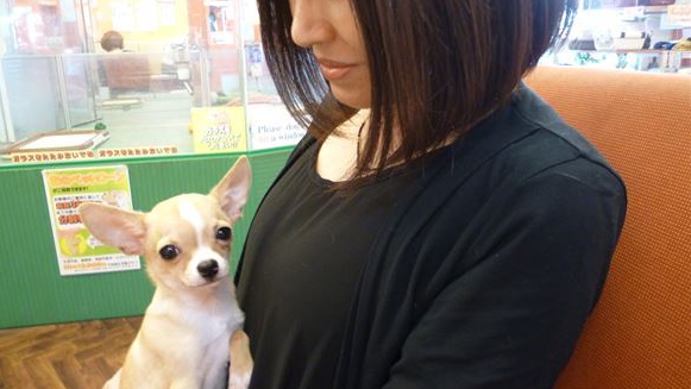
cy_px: 197
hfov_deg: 69.8
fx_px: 495
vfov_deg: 42.9
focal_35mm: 27
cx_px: 335
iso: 400
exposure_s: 1/30
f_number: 2.5
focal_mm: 4.3
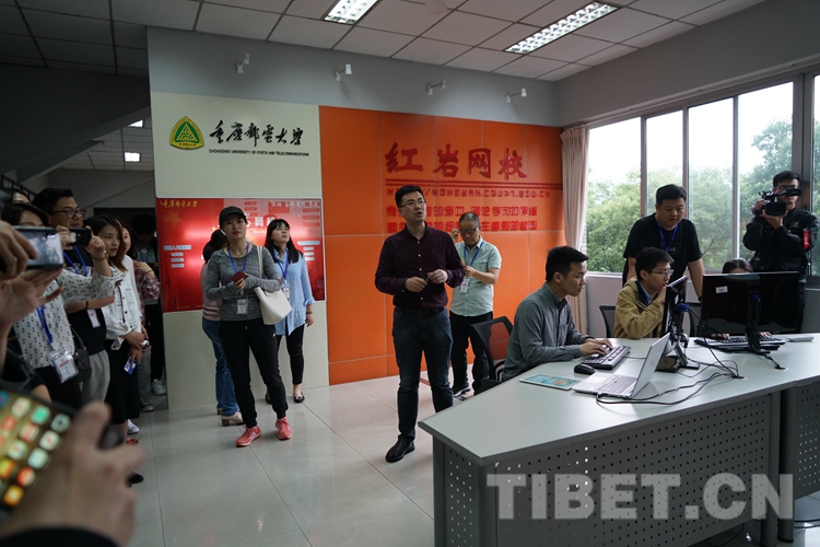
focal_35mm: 24
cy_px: 274
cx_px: 410
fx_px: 547
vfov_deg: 53.1
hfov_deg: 73.7
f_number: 4
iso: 1600
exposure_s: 1/160
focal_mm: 24
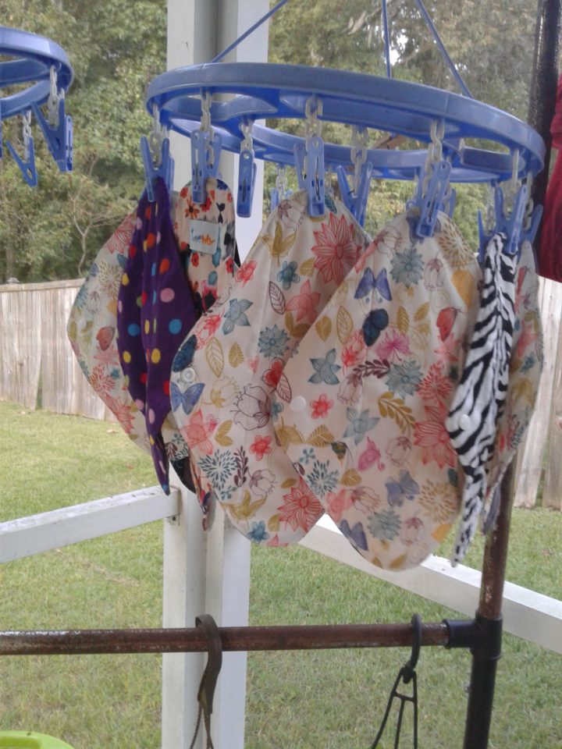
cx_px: 281
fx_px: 714
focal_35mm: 33
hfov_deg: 42.9
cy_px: 374
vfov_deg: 55.4
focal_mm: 3.3
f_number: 2.2
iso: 50
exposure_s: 1/16
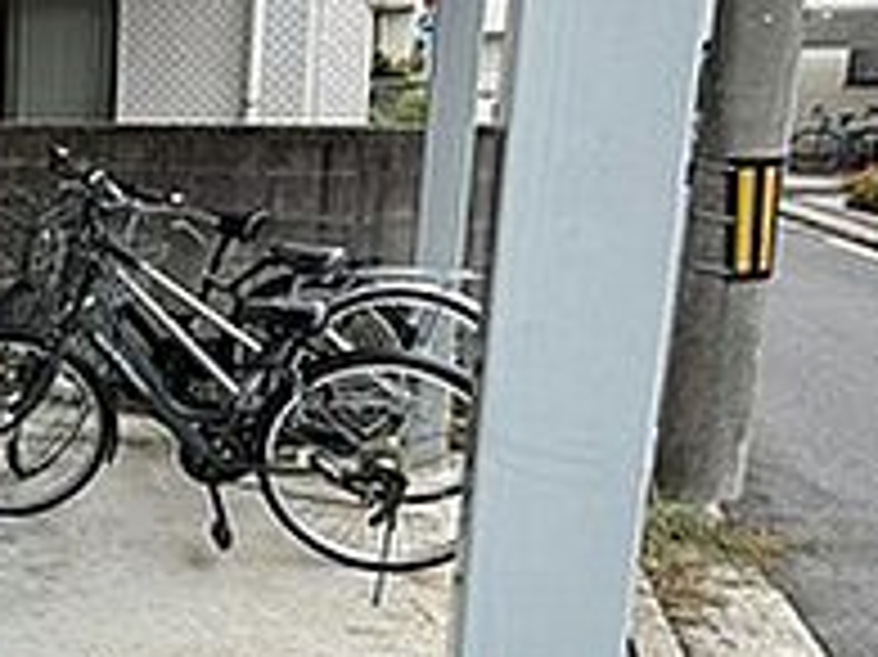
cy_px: 284
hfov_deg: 32.9
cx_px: -207
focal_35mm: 46
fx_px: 1166
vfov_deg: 31.4
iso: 50
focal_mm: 2.22
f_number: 2.2
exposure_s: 1/151
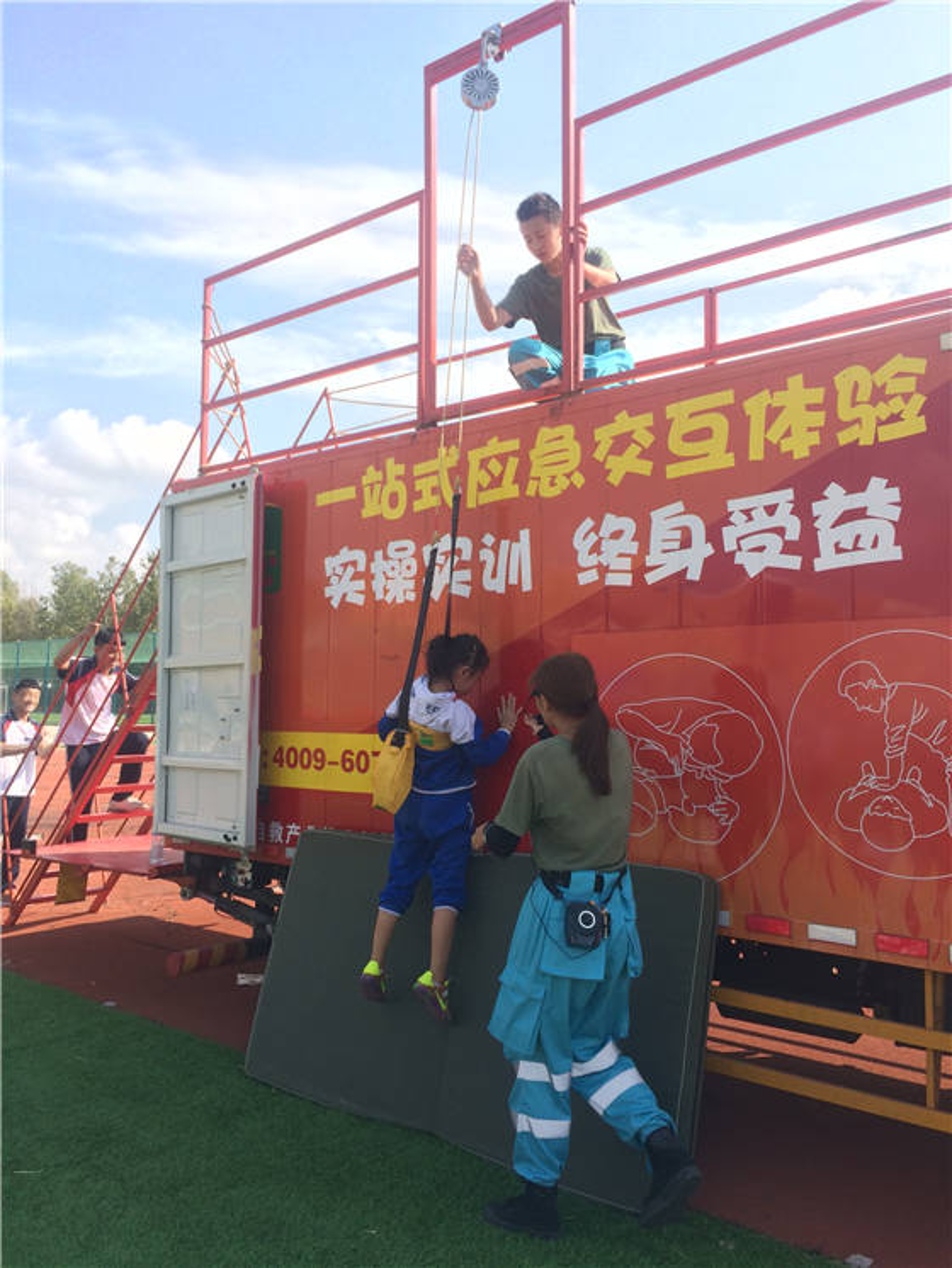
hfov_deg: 48.3
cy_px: 634
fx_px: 1063
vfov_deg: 61.6
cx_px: 476
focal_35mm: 29
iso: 32
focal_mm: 4.15
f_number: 2.2
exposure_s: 1/672
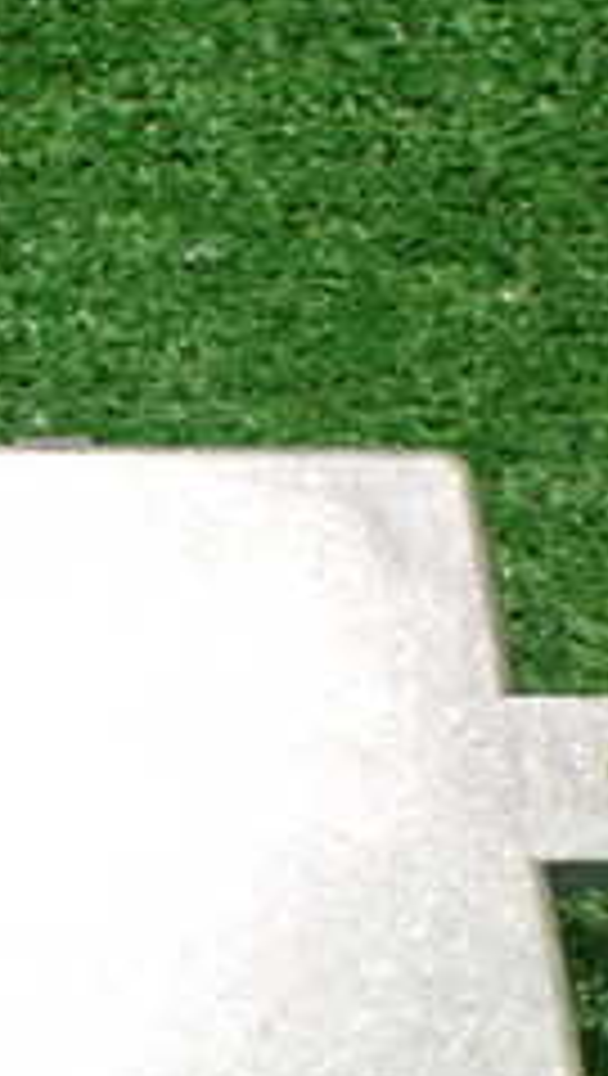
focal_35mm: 82
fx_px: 2343
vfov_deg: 25.7
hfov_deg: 13.8
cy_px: 747
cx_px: -342
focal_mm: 5.4
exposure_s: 1/100
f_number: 2.3
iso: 800
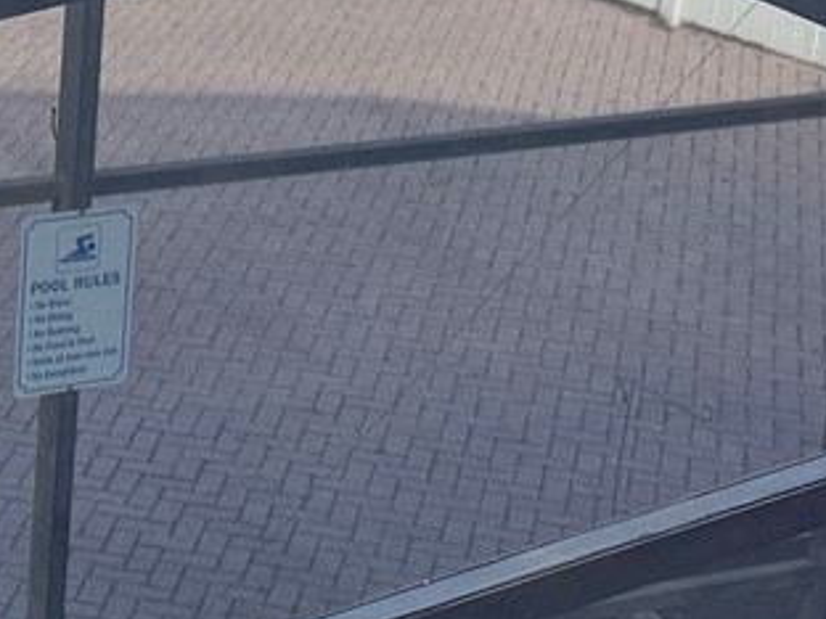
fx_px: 2935
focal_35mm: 123
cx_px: -93
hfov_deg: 15.6
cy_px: 77
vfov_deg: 12.0
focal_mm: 6.76
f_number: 1.78
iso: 100
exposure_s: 1/1770
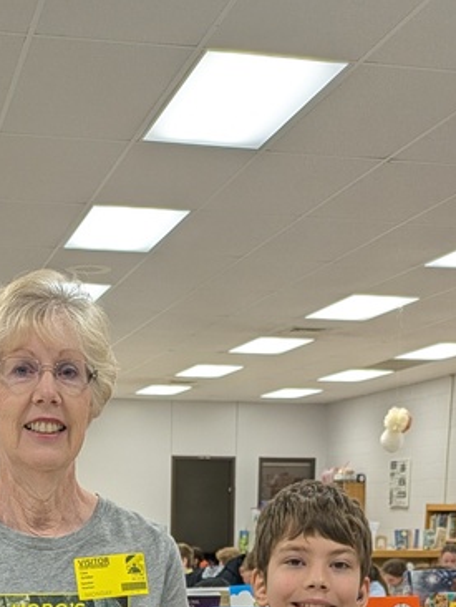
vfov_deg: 24.2
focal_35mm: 70
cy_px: 793
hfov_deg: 20.9
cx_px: 145
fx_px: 1228
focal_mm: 5.43
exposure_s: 1/120
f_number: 1.89
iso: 66
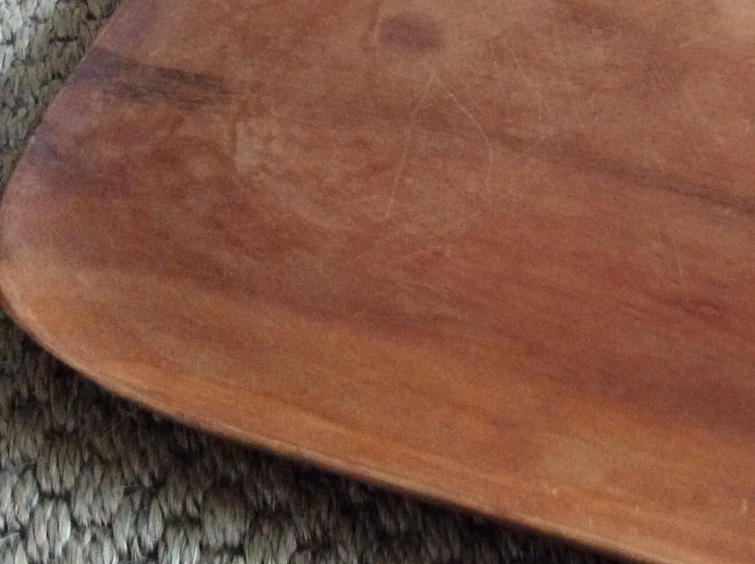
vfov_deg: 23.9
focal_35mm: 61
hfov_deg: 30.8
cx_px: 617
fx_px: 1329
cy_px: 220
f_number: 2.4
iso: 320
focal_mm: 3.3
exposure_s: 1/20
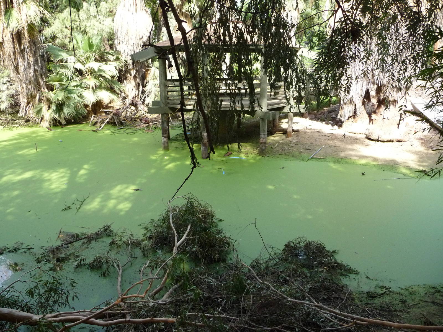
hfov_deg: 63.4
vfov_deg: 49.7
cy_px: 166
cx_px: 222
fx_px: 358
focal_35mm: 28
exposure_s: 1/500
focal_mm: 4.7
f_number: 3.3
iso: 400
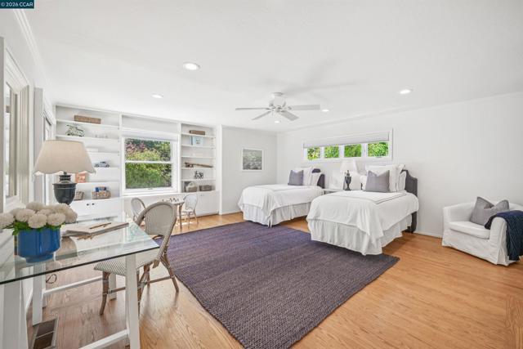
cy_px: 174
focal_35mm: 14
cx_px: 262
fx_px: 203
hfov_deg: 104.2
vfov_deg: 81.2
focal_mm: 14
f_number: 9
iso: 400
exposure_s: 1/60
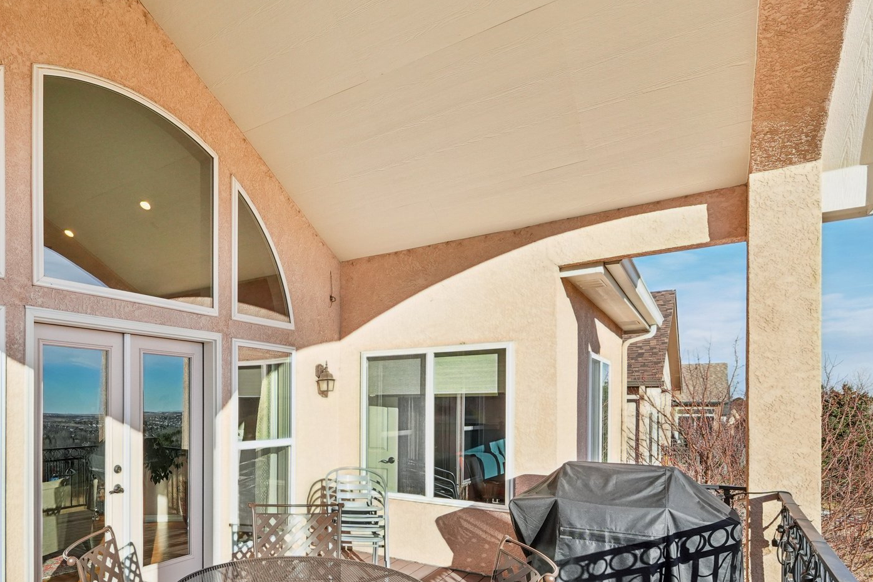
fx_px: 534
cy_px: 404
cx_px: 259
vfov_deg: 55.6
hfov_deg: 74.9
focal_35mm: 22
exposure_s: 1/400
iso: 800
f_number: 8
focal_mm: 10
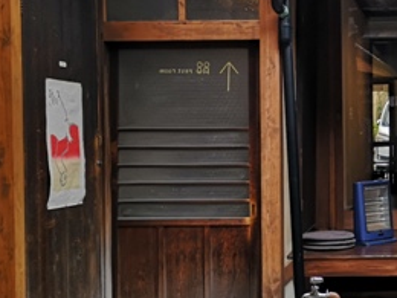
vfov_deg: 17.8
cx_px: 424
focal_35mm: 83
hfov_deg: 22.4
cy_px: 128
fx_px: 952
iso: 50
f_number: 1.8
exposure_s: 1/299
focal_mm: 3.95
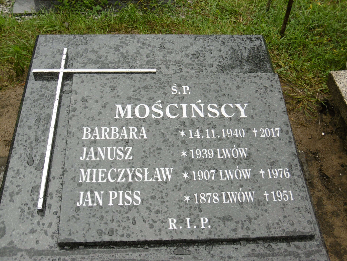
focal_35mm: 51
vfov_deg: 28.6
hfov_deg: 37.5
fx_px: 511
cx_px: 174
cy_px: 130
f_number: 4
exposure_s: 1/250
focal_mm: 9.2
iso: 100
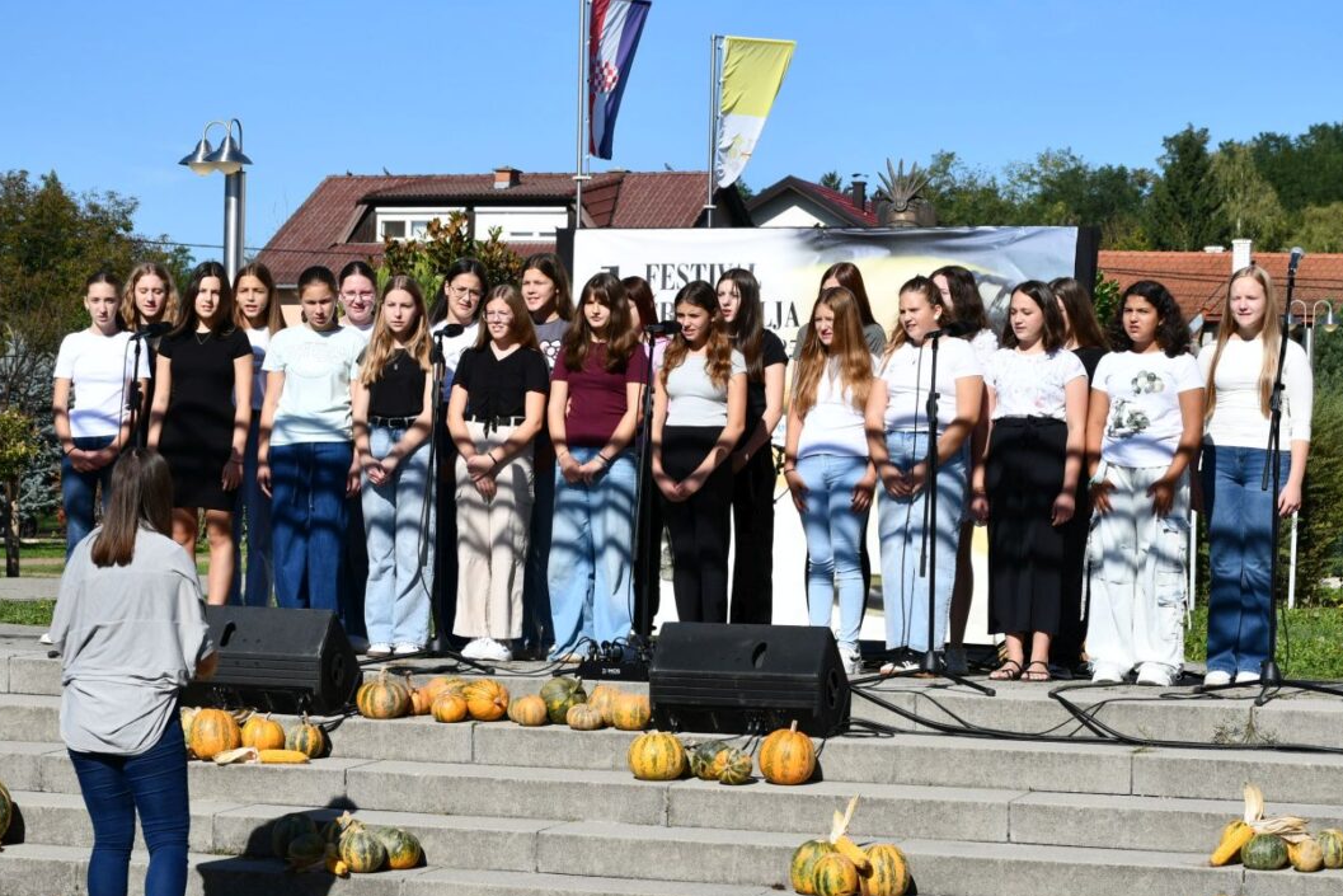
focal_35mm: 93
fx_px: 3470
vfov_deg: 14.7
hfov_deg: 21.9
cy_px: 492
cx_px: 719
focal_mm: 52
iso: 100
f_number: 10
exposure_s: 1/400
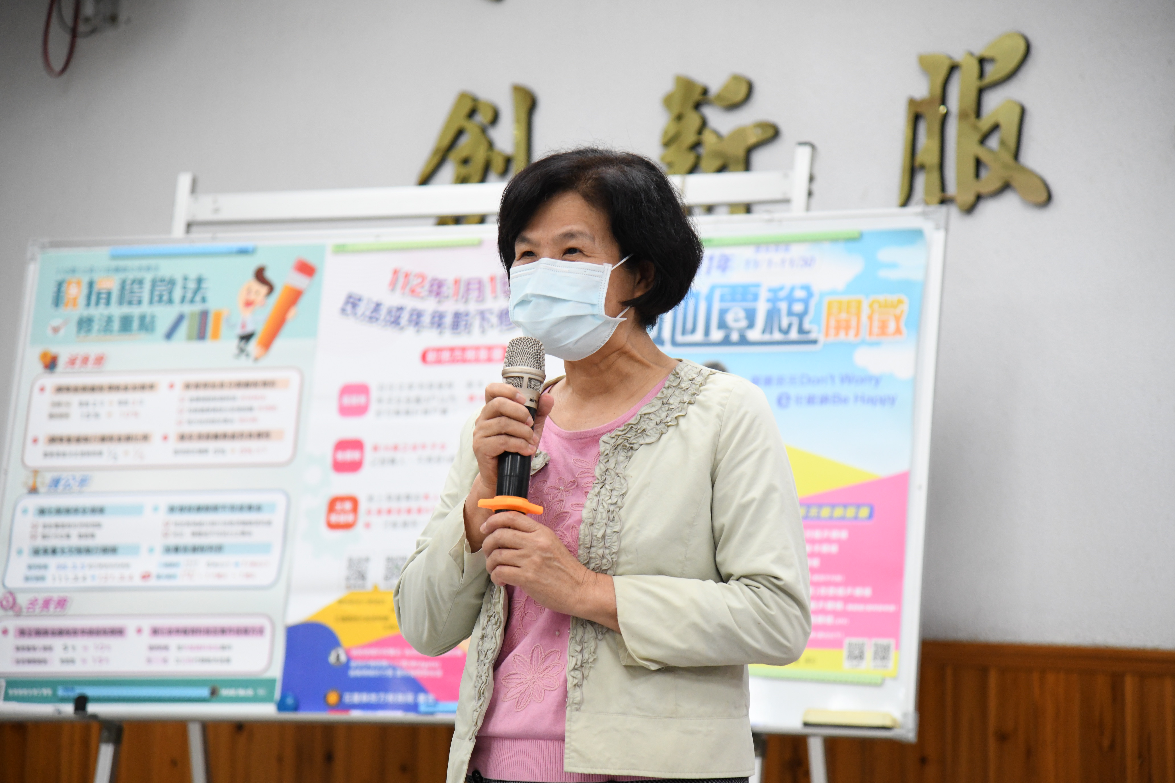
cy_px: 392
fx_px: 3427
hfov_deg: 19.5
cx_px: 588
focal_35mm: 105
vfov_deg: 13.0
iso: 2500
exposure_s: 1/200
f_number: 4
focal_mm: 105
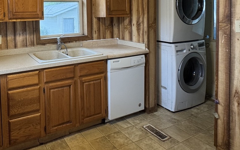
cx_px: 59
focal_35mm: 28
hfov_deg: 62.5
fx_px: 183
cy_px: 21
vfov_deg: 41.7
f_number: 2.2
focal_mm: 2.22
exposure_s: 1/60
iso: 200
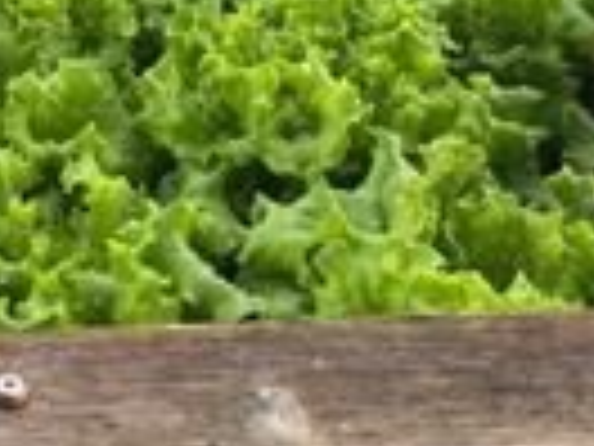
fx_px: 1356
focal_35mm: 79
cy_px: -158
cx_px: -122
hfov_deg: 22.7
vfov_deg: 17.4
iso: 40
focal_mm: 5.1
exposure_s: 1/122
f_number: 1.6
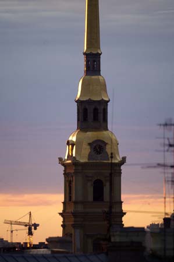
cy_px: 131
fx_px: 5450
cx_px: 87
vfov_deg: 2.8
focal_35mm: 750
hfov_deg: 1.8
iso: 400
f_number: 8
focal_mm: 500
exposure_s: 1/90
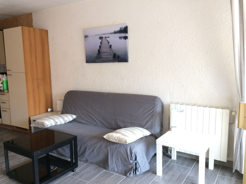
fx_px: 206
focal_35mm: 29
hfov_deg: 61.7
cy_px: 92
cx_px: 123
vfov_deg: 48.2
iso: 50
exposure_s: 1/33
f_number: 2.2
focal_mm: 4.15
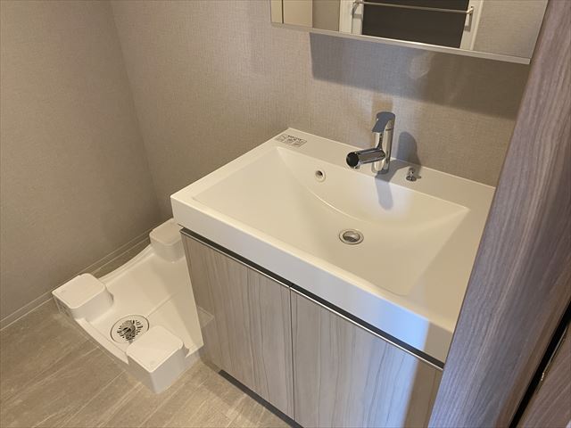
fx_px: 429
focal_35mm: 26
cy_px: 214
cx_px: 286
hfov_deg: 67.3
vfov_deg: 53.1
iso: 100
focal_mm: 4.25
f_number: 1.8
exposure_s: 1/50
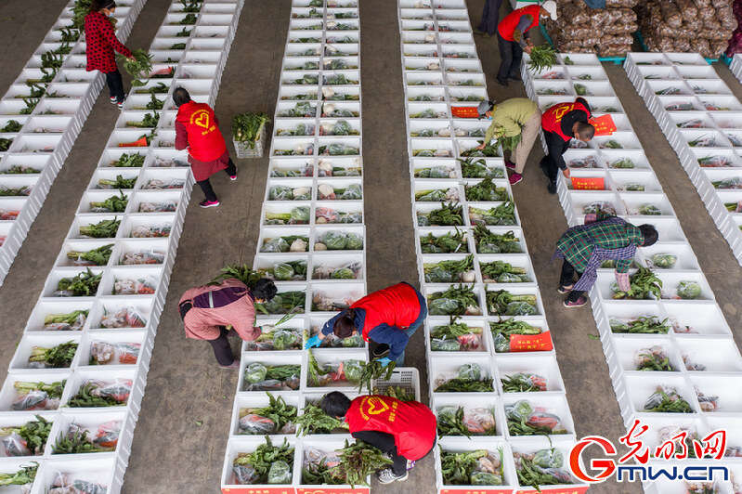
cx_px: 371
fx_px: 577
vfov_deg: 46.4
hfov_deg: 65.5
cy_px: 247
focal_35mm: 28
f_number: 3.5
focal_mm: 10.26
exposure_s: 1/320
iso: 100
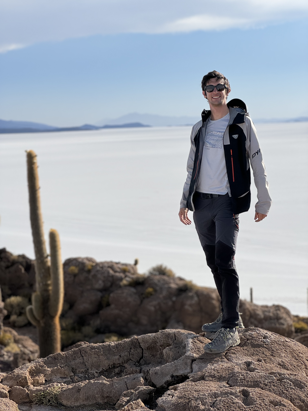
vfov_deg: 25.3
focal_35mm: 77
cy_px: 206
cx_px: 154
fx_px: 913
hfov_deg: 19.1
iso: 32
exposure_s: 1/2053
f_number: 2.8
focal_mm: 9
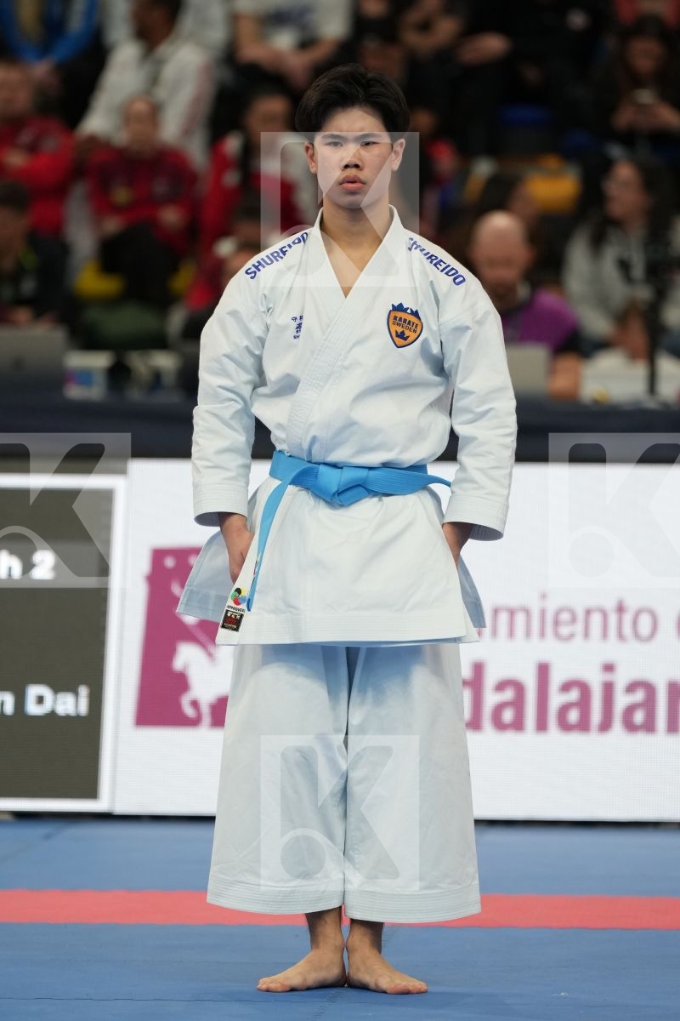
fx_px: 8358
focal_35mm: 295
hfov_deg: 4.7
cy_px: 510
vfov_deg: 7.0
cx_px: 340
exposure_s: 1/500
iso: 1000
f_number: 2.8
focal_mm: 197
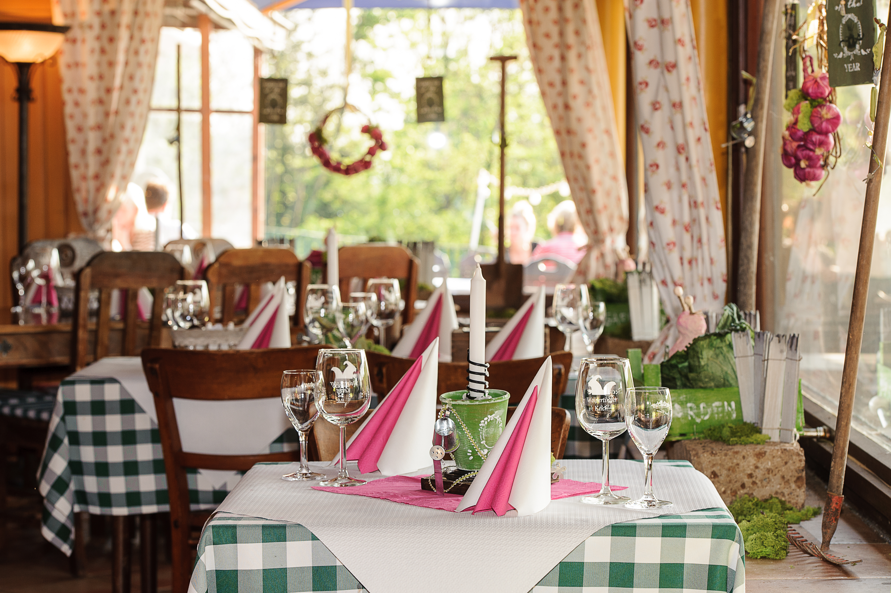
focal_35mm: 92
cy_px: 296
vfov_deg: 14.8
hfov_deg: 22.2
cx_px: 446
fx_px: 2276
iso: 200
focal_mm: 92
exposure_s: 1/25
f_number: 7.1
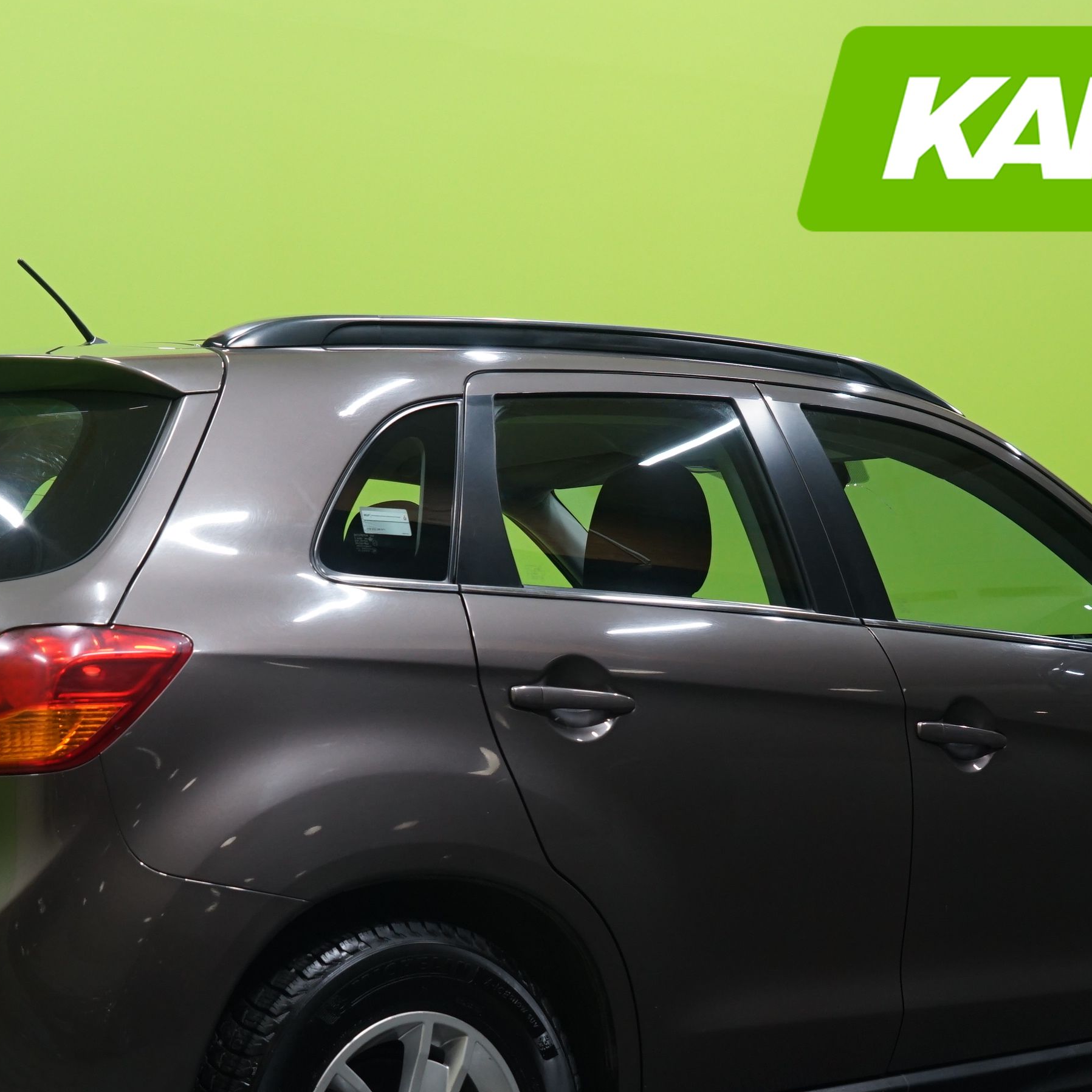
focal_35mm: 67
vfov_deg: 25.6
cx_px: 496
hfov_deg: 25.7
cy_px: 747
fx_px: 2391
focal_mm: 36
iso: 800
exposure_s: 1/25
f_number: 5.6
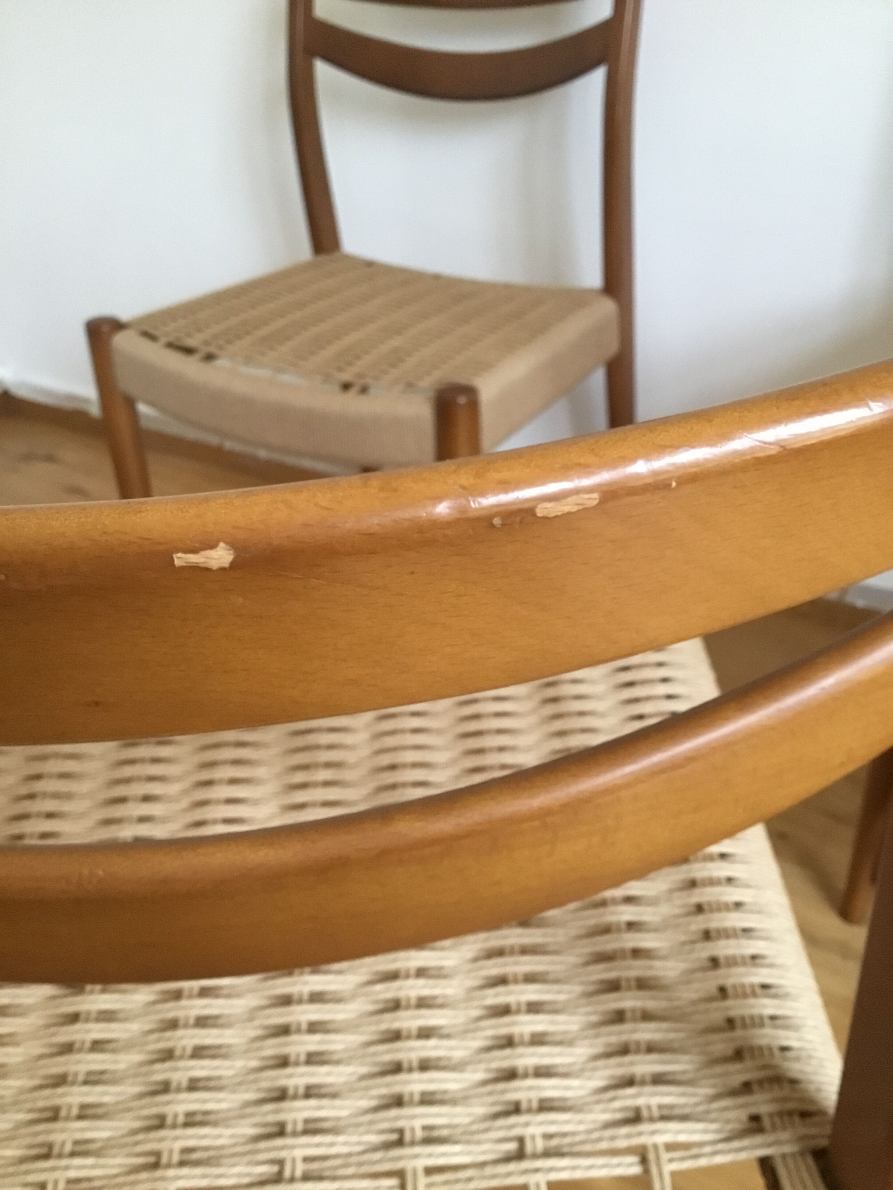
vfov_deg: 58.4
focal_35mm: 31
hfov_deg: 45.4
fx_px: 1066
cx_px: 446
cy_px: 595
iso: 200
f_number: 2.4
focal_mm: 3.3
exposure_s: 1/20
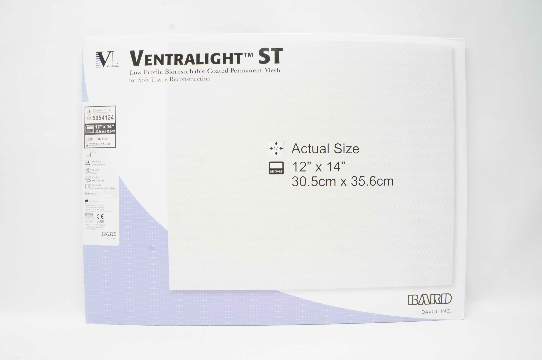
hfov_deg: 67.4
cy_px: 180
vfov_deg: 47.8
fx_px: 406
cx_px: 271
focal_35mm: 27
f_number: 13
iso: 1600
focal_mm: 18
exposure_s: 1/25
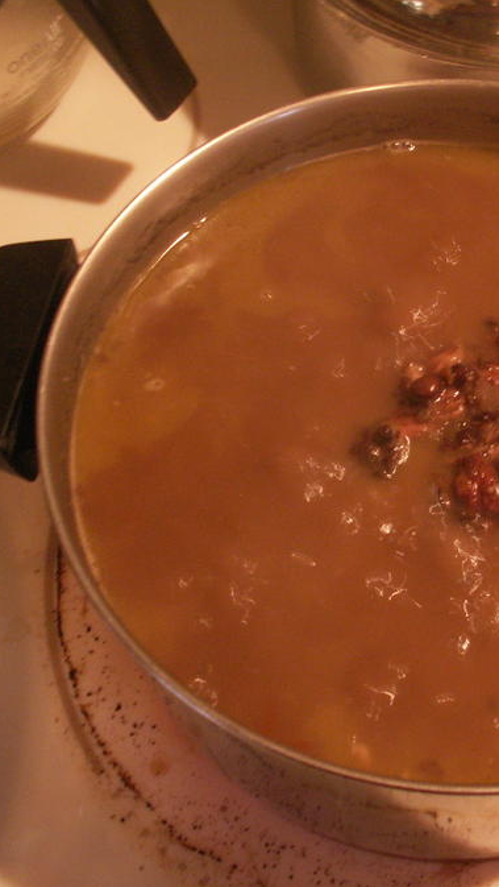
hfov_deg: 22.3
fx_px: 1199
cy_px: 444
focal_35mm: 51
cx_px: 537
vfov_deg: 40.6
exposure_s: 1/5
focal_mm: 5.86
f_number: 2.8
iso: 160
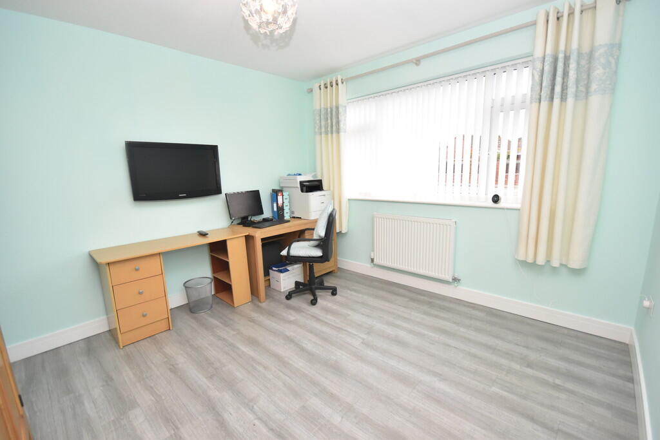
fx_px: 275
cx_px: 330
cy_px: 220
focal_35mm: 15
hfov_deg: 100.4
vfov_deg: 77.3
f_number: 4
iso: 900
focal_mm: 10
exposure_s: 1/125
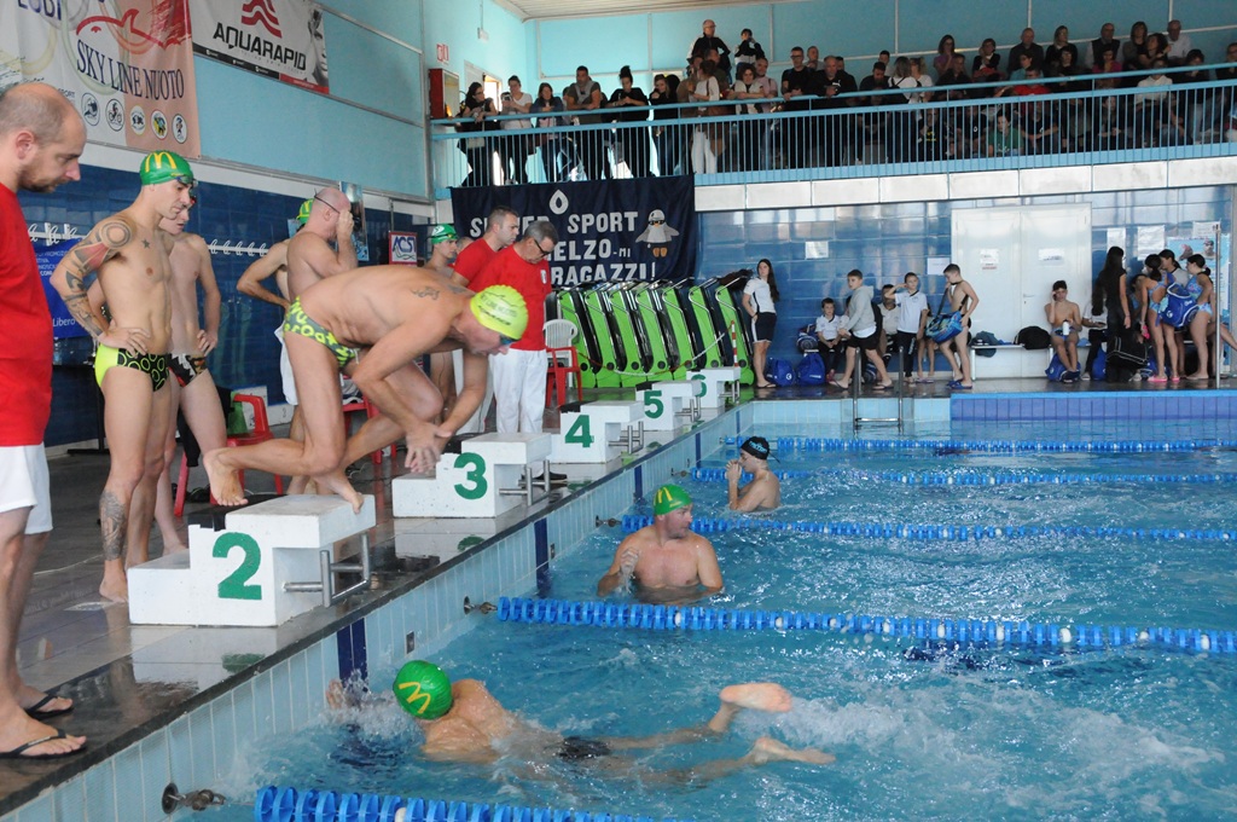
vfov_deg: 34.1
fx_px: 1338
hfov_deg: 49.6
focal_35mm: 39
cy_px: 411
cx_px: 618
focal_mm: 26
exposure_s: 1/160
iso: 3200
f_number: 6.3
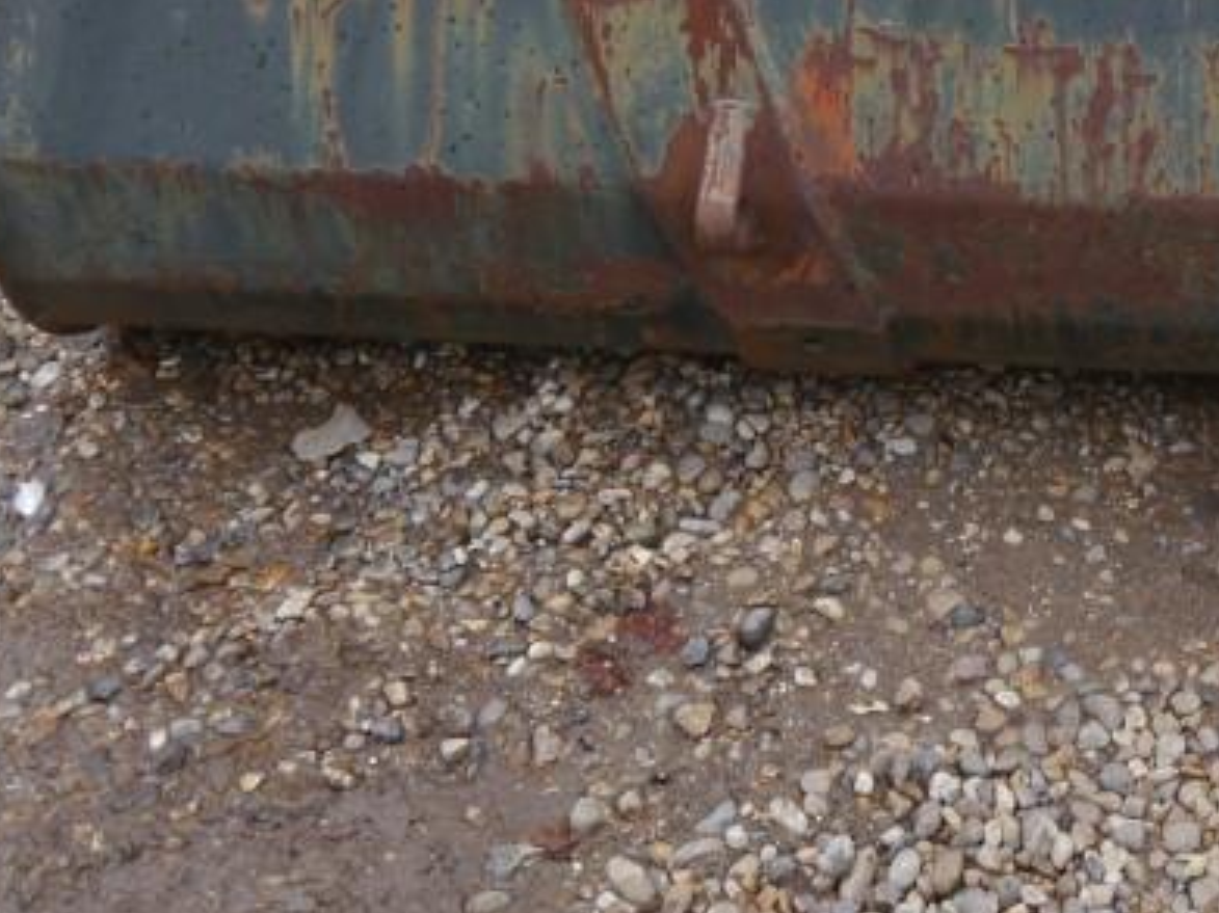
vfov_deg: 16.0
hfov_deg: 20.9
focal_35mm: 89
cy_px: -156
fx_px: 3133
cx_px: 1353
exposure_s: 1/125
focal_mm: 17
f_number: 4.5
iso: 160
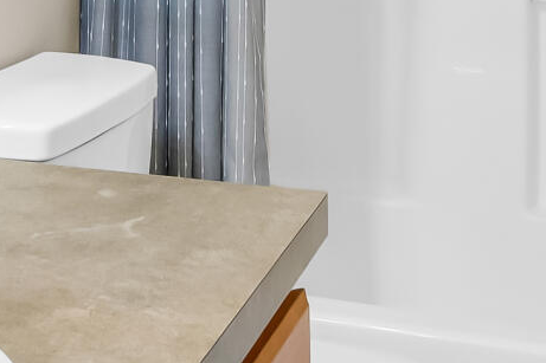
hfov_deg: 21.7
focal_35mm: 91
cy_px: -197
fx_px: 1380
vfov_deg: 14.0
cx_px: 20
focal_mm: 14
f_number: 9
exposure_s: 1/8
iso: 250
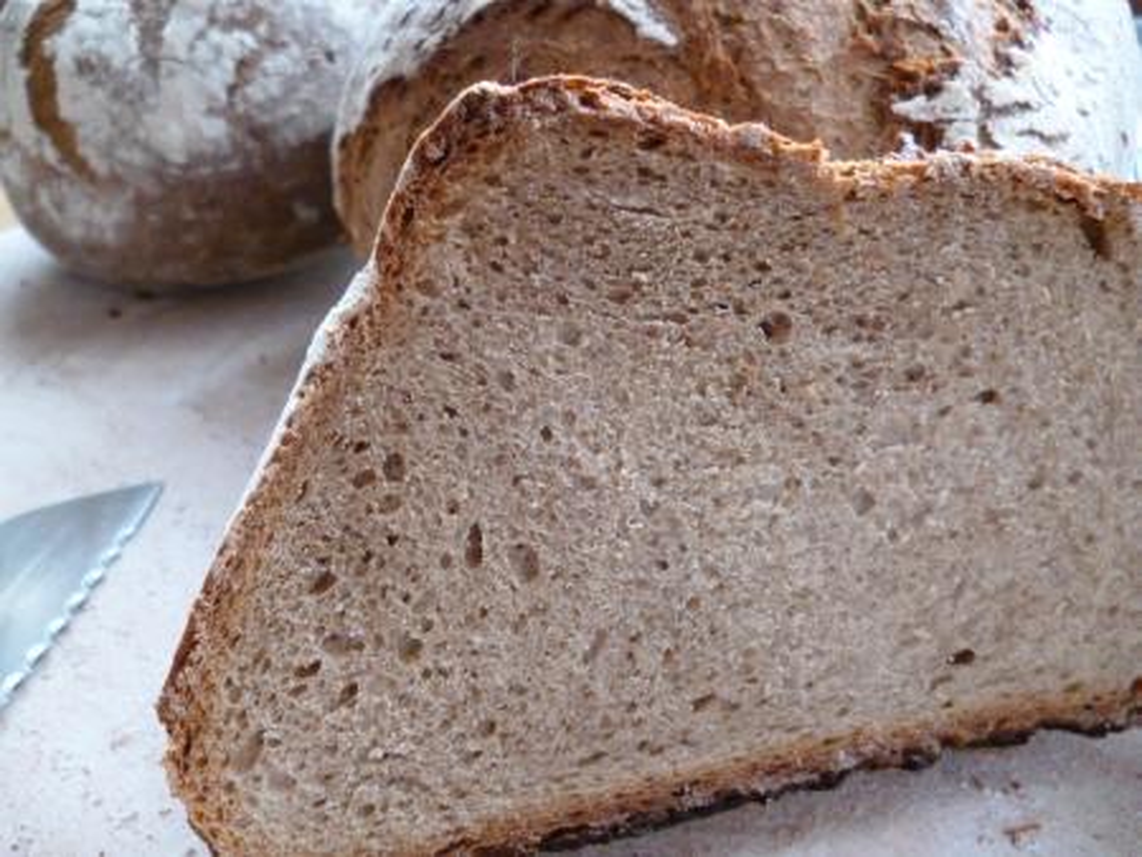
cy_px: 428
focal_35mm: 28
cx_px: 571
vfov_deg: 49.8
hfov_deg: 63.4
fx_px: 924
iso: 800
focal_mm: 5
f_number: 3.1
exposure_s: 1/30
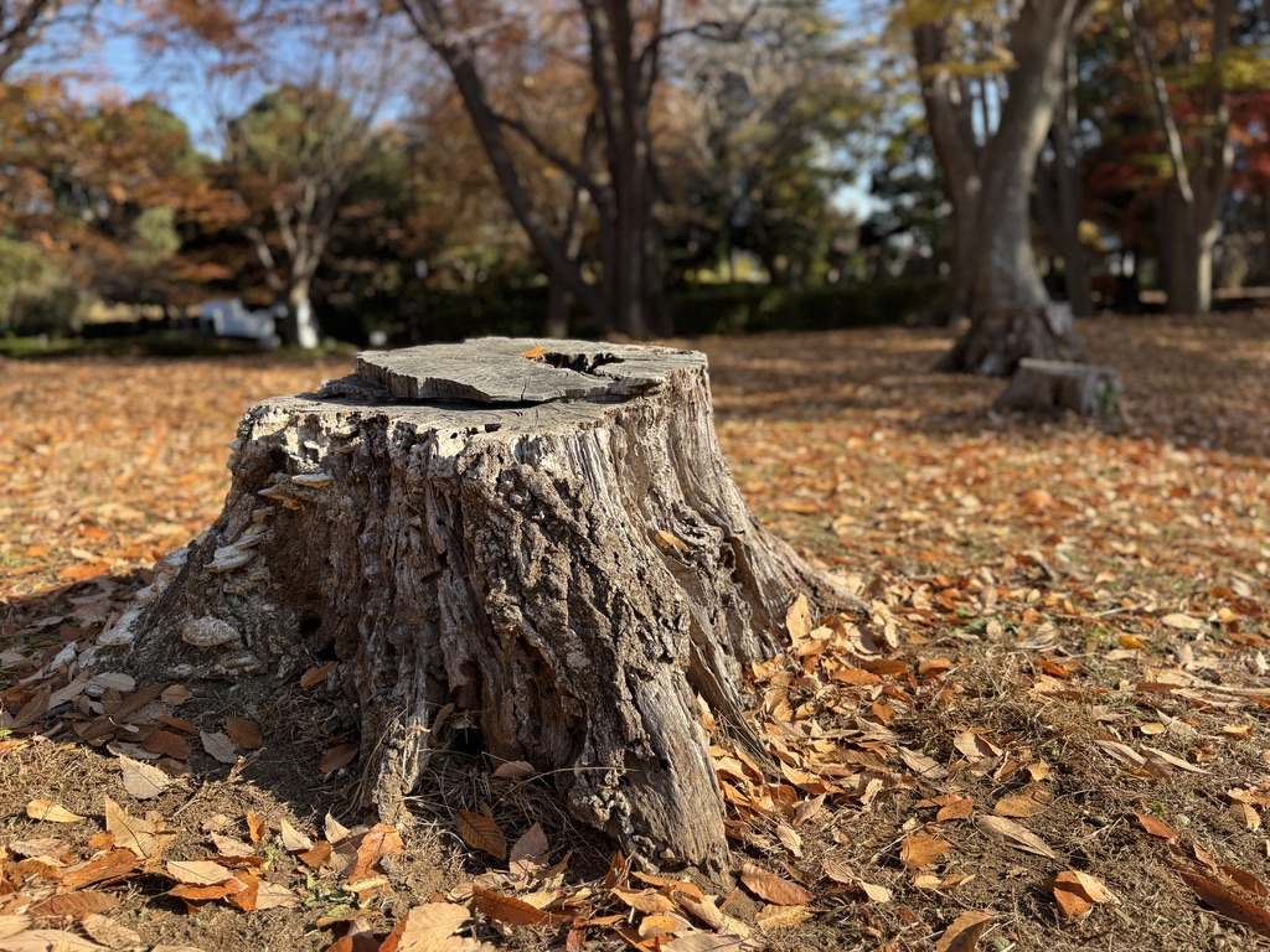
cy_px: 476
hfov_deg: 71.6
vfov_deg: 56.8
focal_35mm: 24
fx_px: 881
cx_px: 635
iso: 80
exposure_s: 1/1524
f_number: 1.78
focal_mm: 6.76
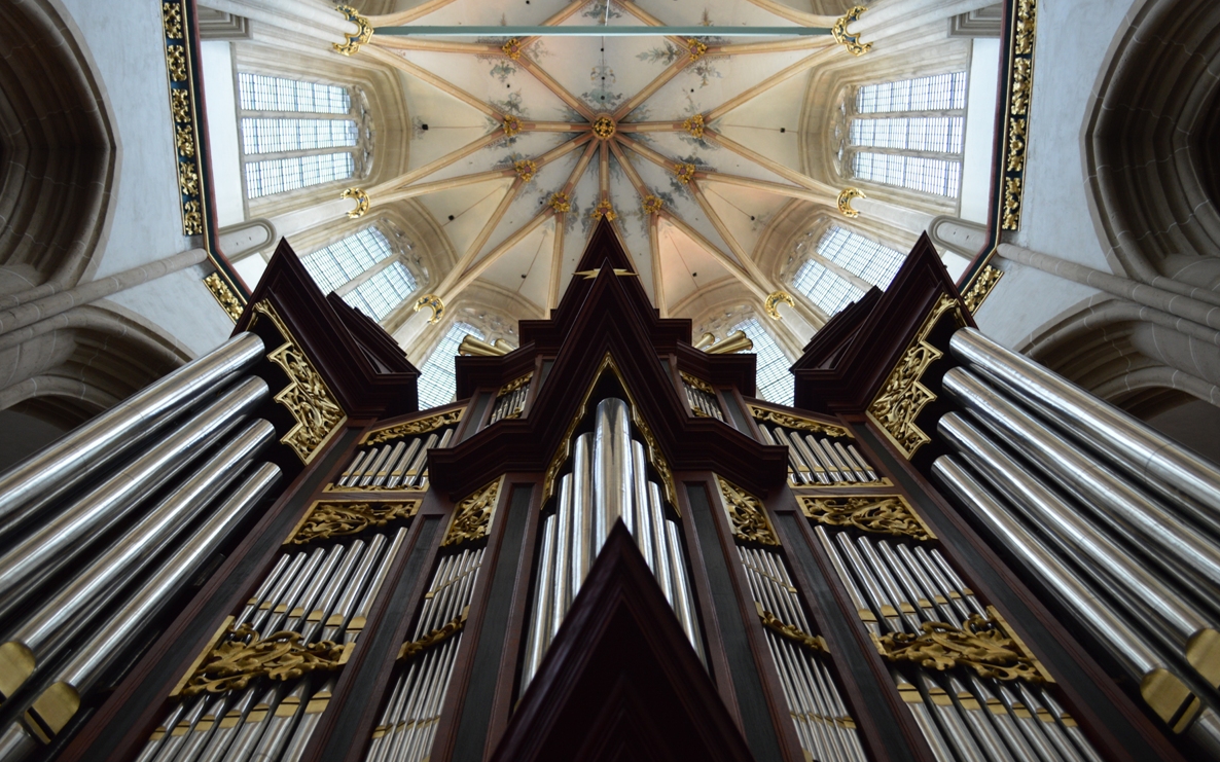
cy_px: 392
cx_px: 605
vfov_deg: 37.3
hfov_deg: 56.7
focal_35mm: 34
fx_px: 1130
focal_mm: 22
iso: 400
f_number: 3.8
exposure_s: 1/40
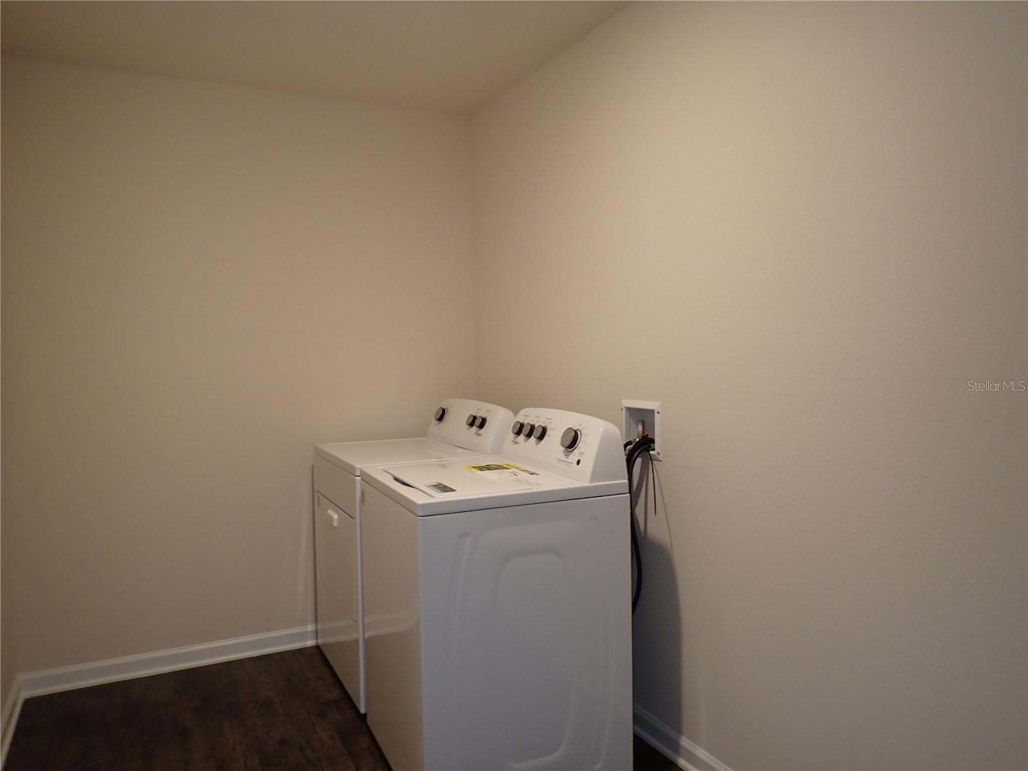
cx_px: 514
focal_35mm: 25
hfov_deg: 69.4
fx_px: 742
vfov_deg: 54.9
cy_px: 386
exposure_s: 1/50
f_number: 2
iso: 200
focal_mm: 4.5
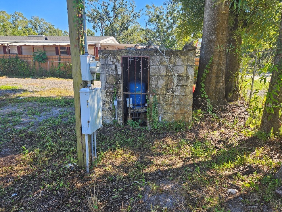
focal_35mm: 24
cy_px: 105
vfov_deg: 56.8
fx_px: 196
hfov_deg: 71.6
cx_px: 141
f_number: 1.8
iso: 25
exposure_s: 1/282
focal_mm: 5.4
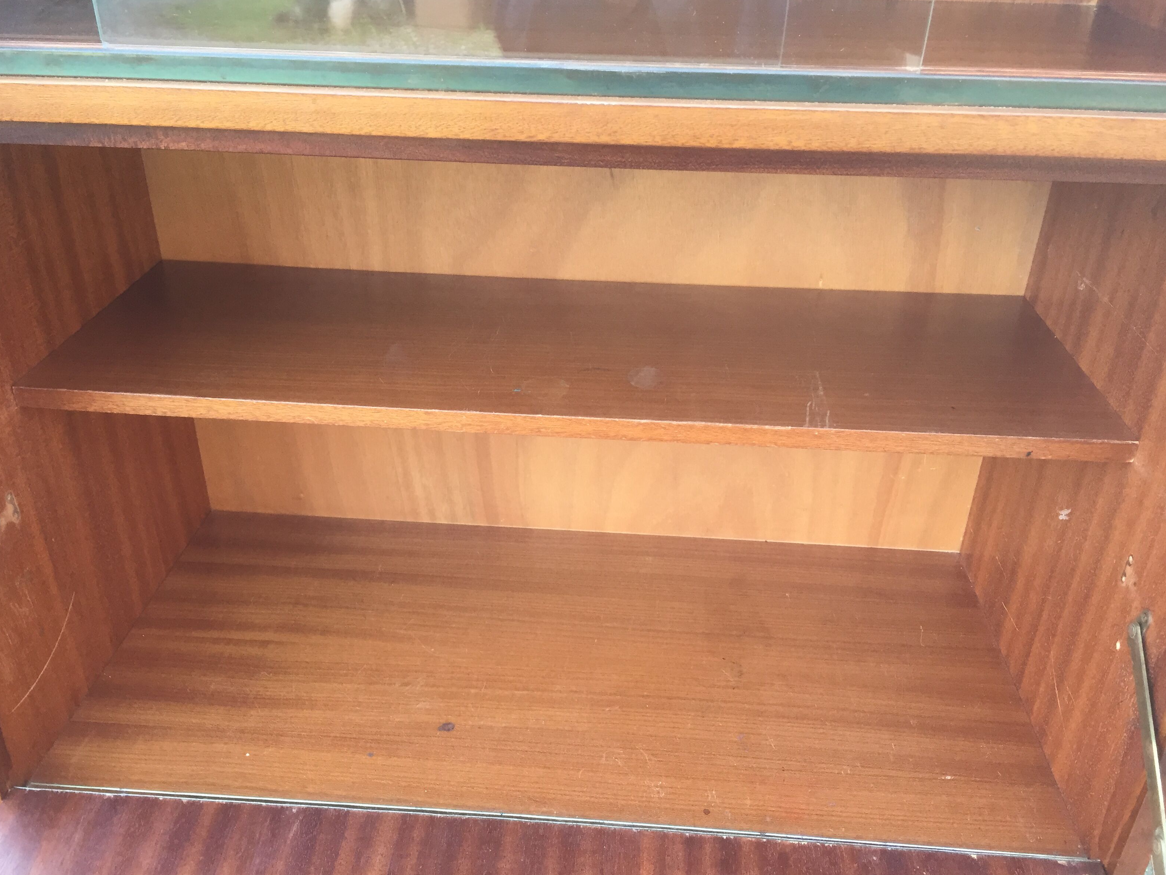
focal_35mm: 30
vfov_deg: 46.8
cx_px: 566
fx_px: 1010
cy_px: 433
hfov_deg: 60.0
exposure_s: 1/33
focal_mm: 4.15
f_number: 2.2
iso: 50
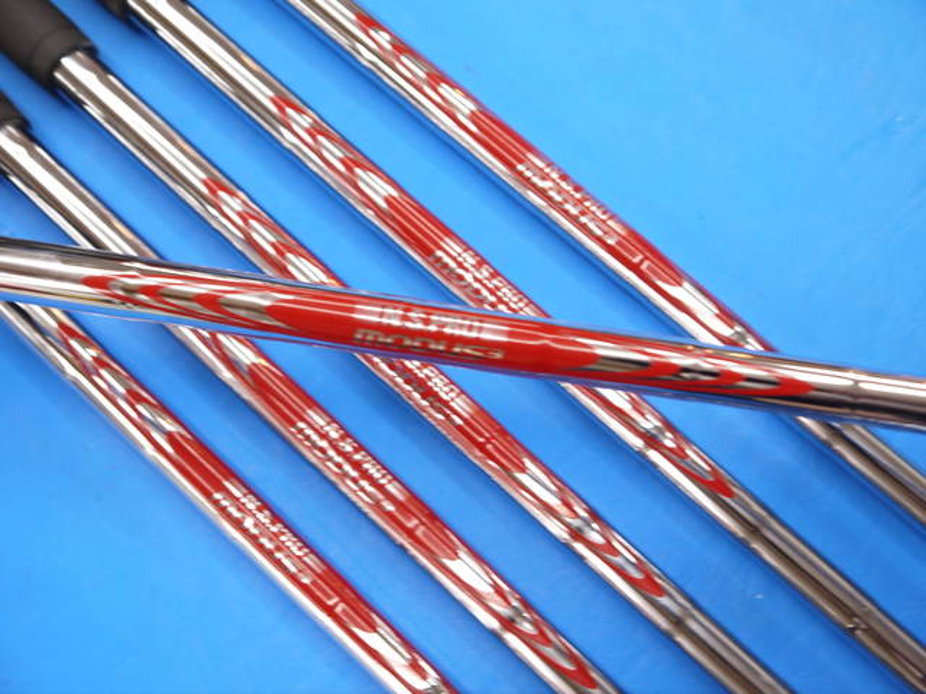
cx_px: 463
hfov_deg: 36.8
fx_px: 1391
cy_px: 347
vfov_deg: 28.0
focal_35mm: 52
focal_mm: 26
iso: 250
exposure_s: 1/60
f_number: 4.7
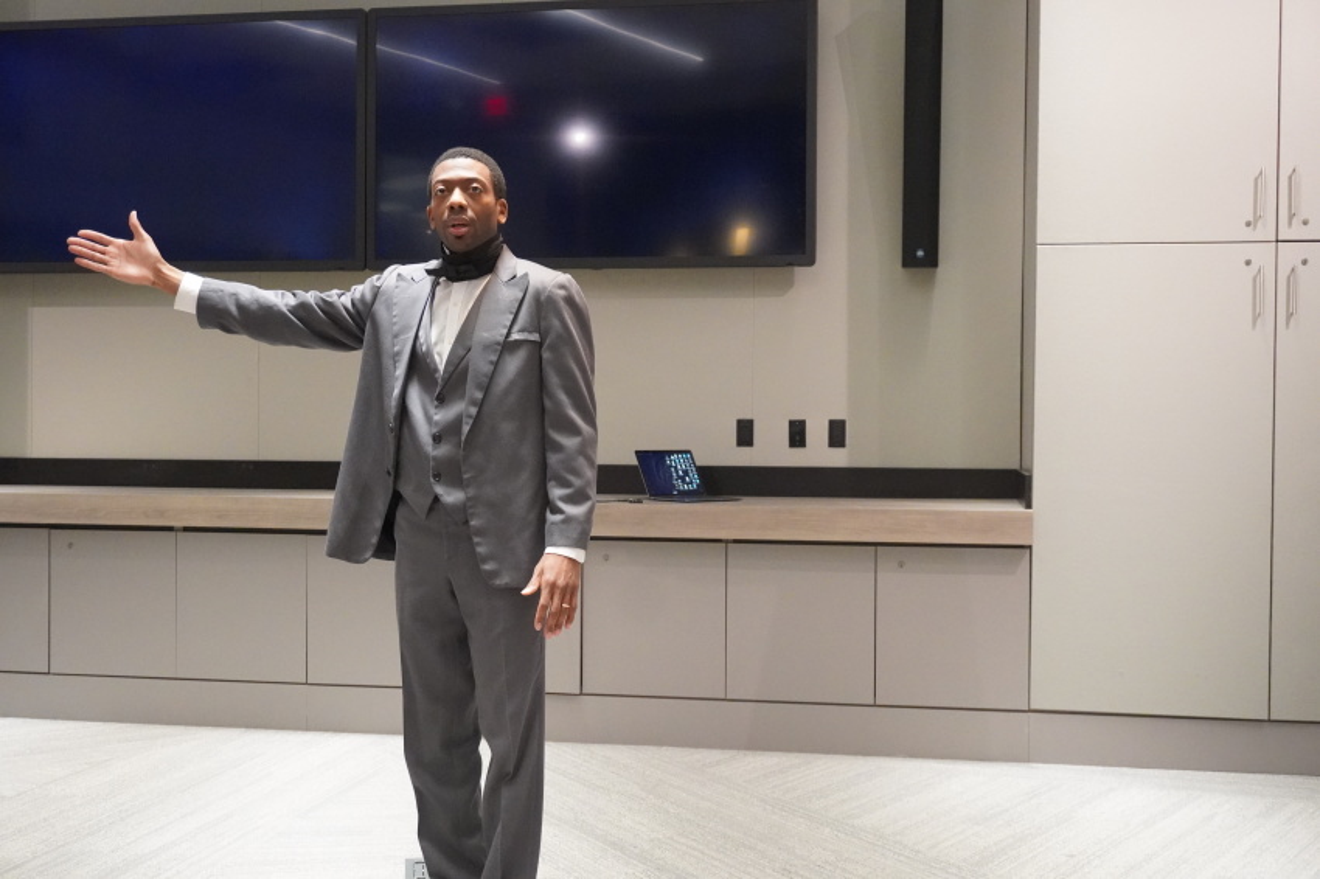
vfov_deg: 31.9
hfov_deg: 46.4
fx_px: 1539
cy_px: 440
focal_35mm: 42
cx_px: 660
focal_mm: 28
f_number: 4.5
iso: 6400
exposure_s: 1/100
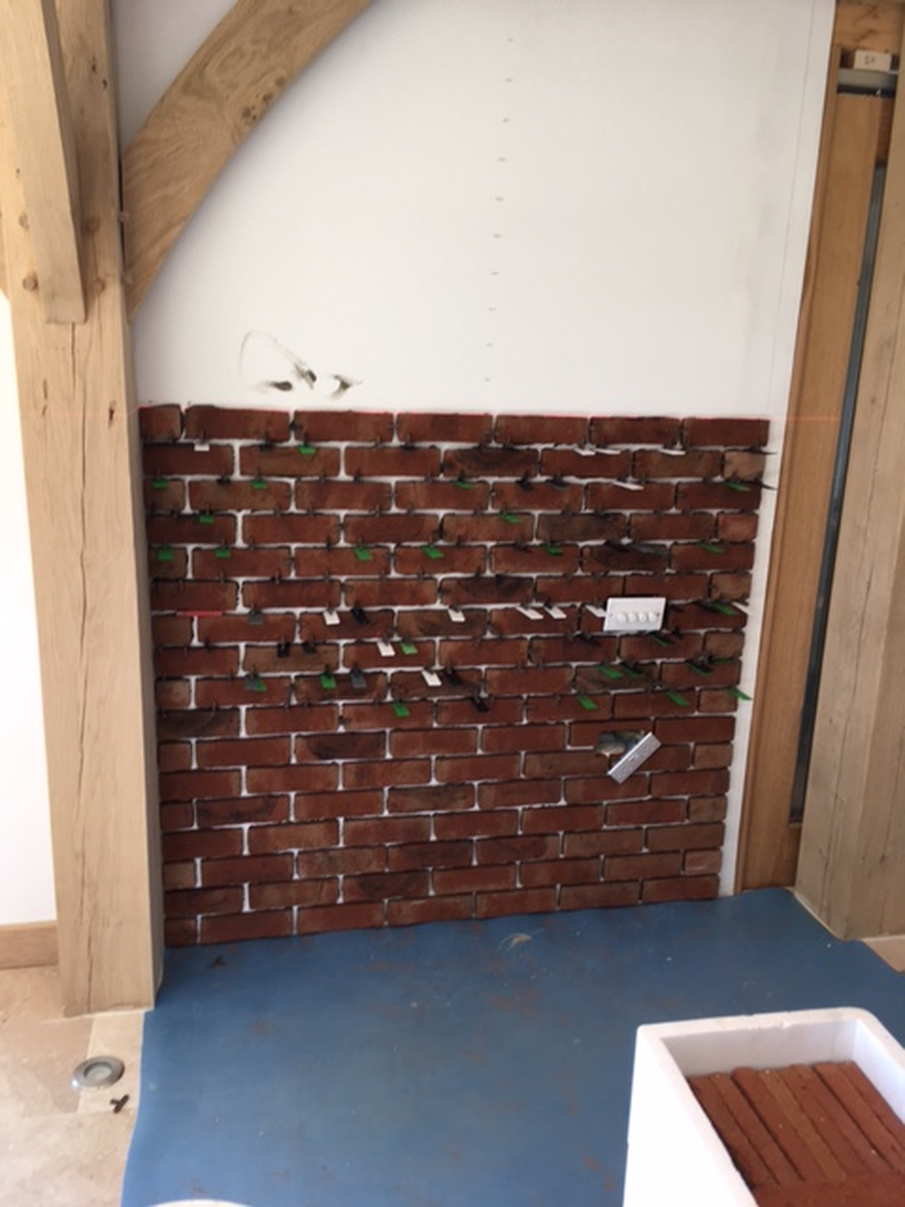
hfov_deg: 48.2
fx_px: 1011
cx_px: 452
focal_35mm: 29
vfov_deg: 61.7
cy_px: 604
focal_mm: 4.15
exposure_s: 1/50
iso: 25
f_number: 2.2
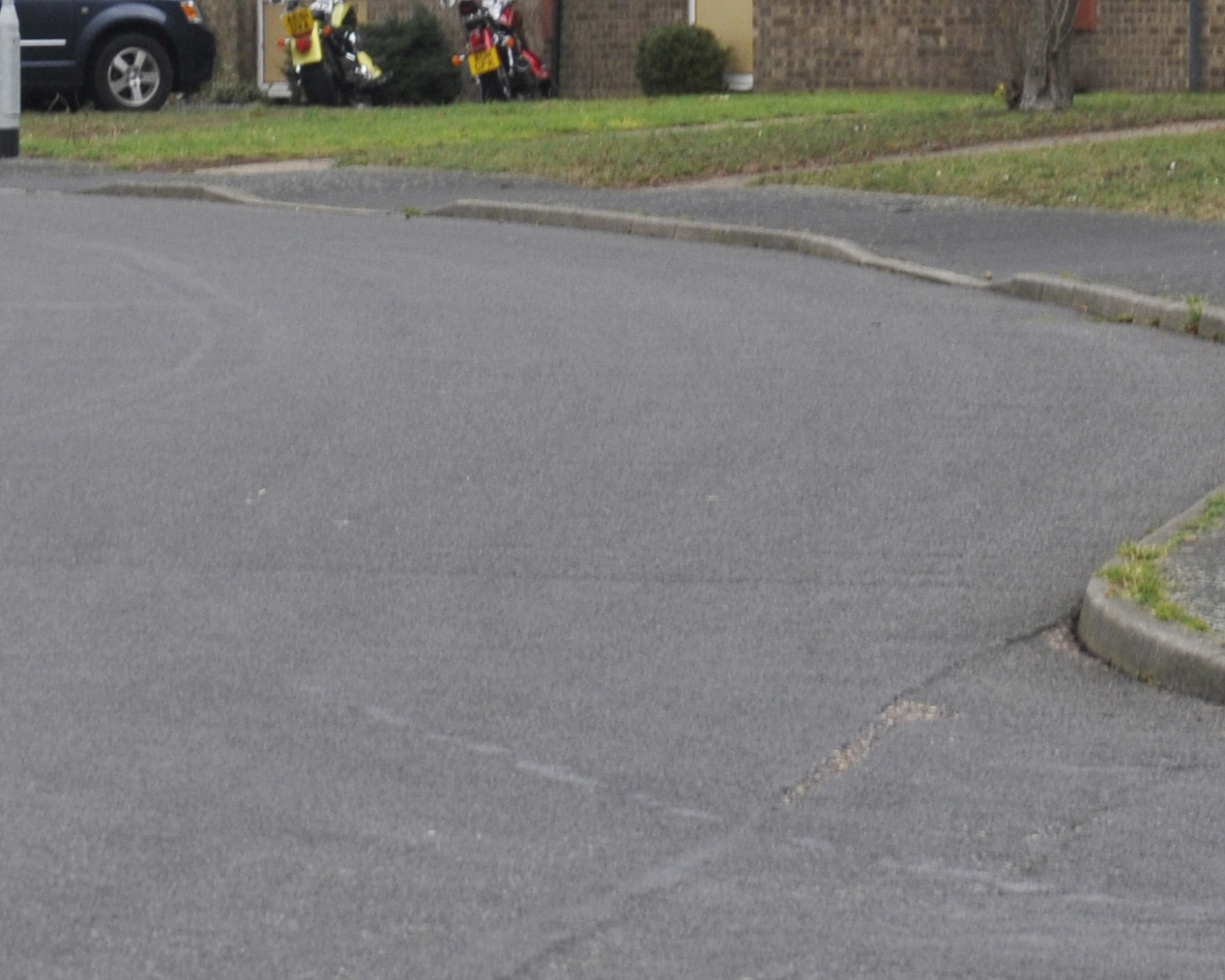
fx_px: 11455
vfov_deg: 4.9
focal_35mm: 316
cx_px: -116
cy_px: -145
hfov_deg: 6.1
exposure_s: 1/80
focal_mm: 62
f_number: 7.1
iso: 320
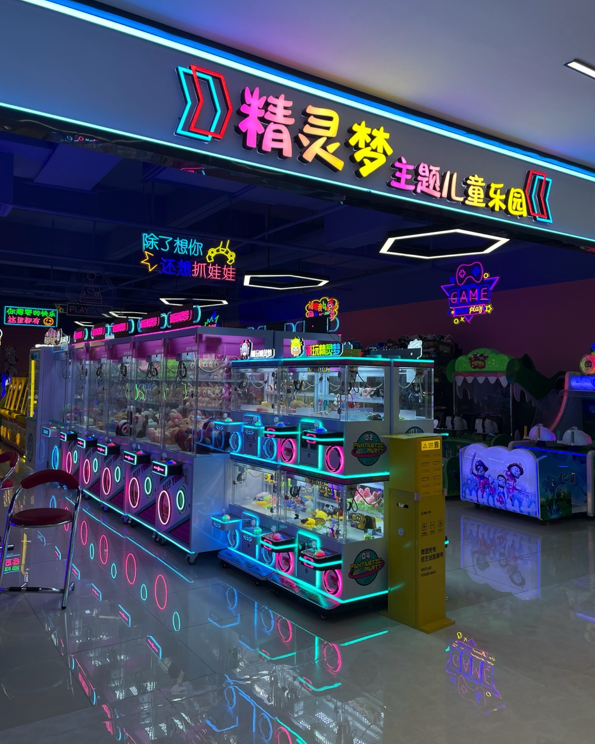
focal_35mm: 28
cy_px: 344
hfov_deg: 51.5
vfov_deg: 62.1
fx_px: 616
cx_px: 296
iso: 32
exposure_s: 1/161
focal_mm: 4.2
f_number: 1.6
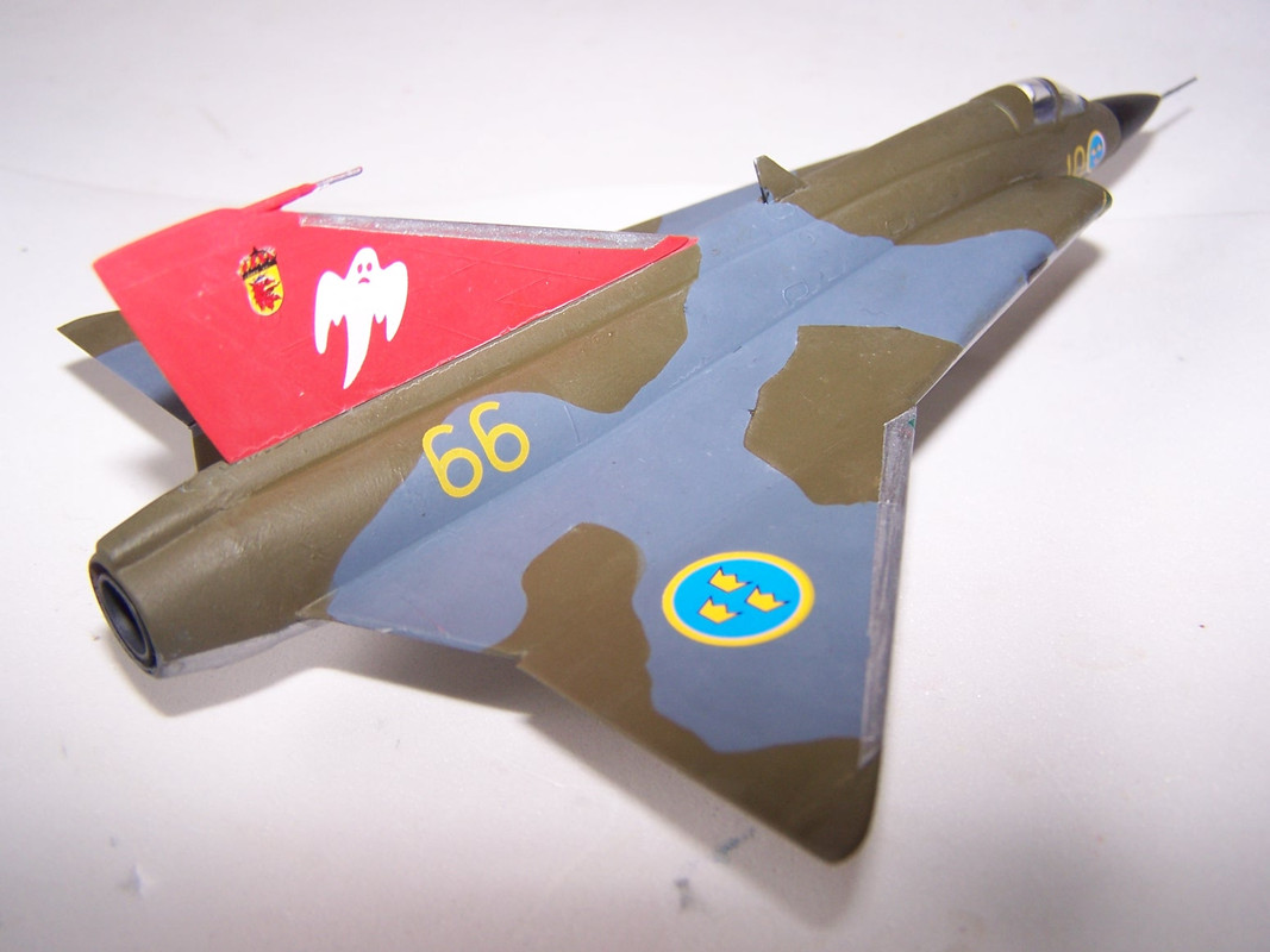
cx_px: 635
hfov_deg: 49.0
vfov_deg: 37.7
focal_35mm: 38
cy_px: 476
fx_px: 1394
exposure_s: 1/180
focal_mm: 6.3
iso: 80
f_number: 2.8
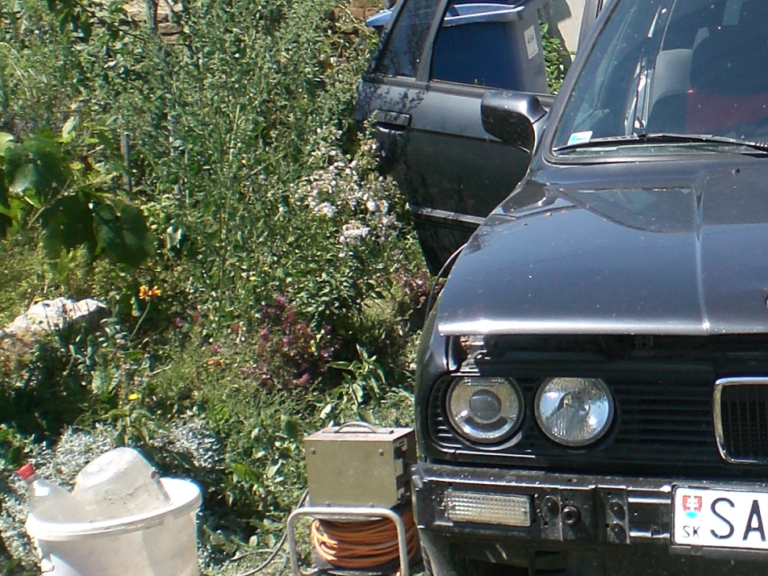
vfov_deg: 16.1
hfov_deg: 20.1
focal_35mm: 92
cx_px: 891
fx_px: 2041
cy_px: 236
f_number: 4.4
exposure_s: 1/250
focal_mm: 6.3
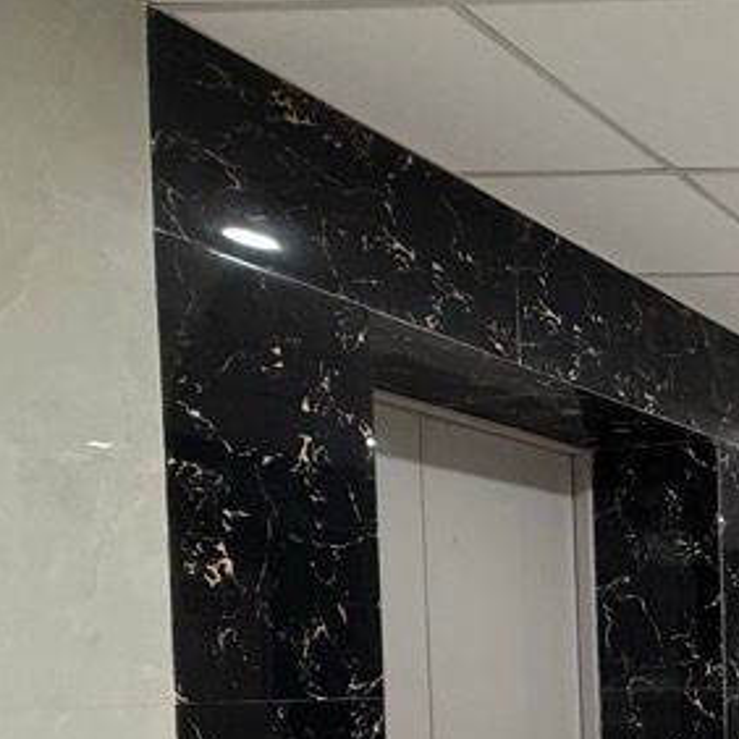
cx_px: 1292
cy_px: 710
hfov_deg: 23.0
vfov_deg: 34.7
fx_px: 1087
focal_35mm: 45
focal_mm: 2.22
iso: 200
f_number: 2.2
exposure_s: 1/50
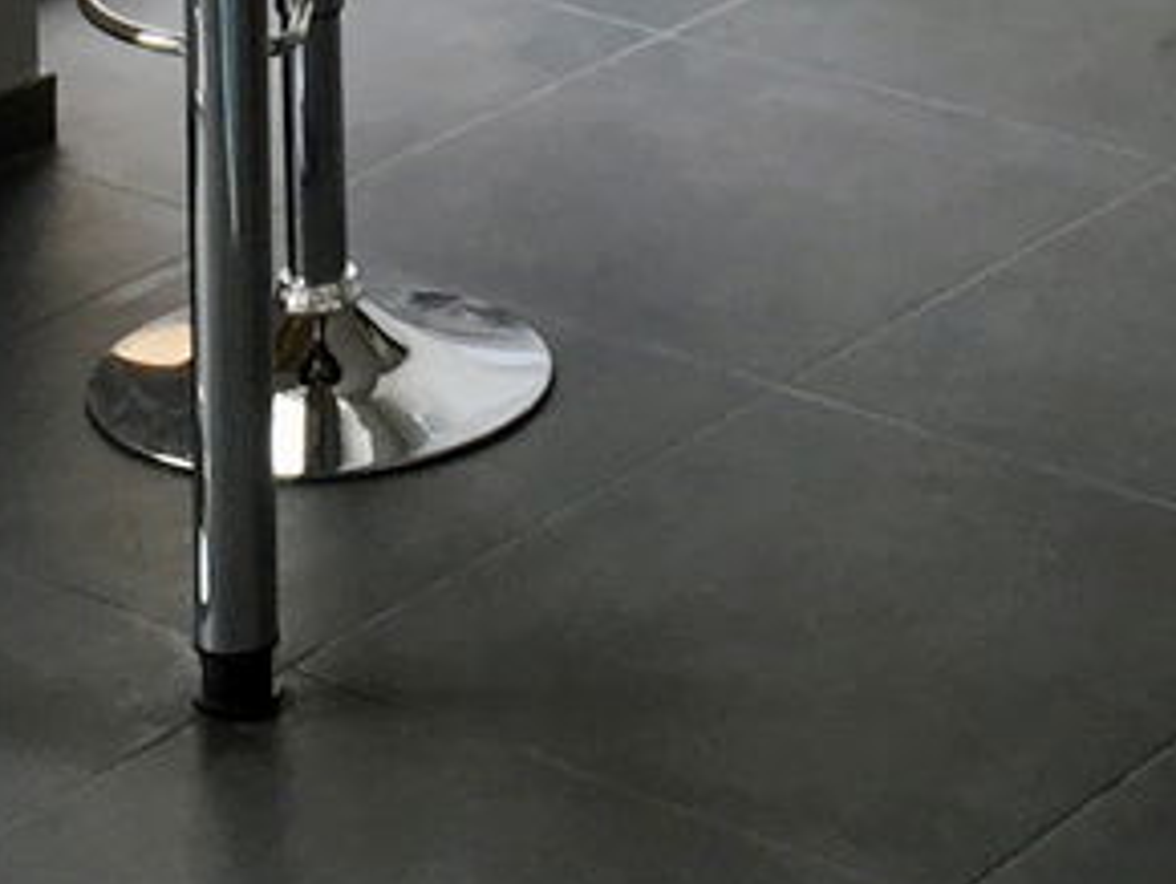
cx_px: 921
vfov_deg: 8.4
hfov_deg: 12.3
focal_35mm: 160
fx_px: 5440
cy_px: -1306
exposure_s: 1/50
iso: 25
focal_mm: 4.15
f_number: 2.2
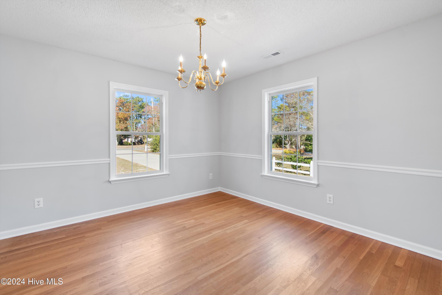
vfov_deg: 77.3
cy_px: 148
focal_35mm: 15
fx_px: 184
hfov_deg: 100.4
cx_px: 221
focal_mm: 10
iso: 100
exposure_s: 1/13
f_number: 4.5
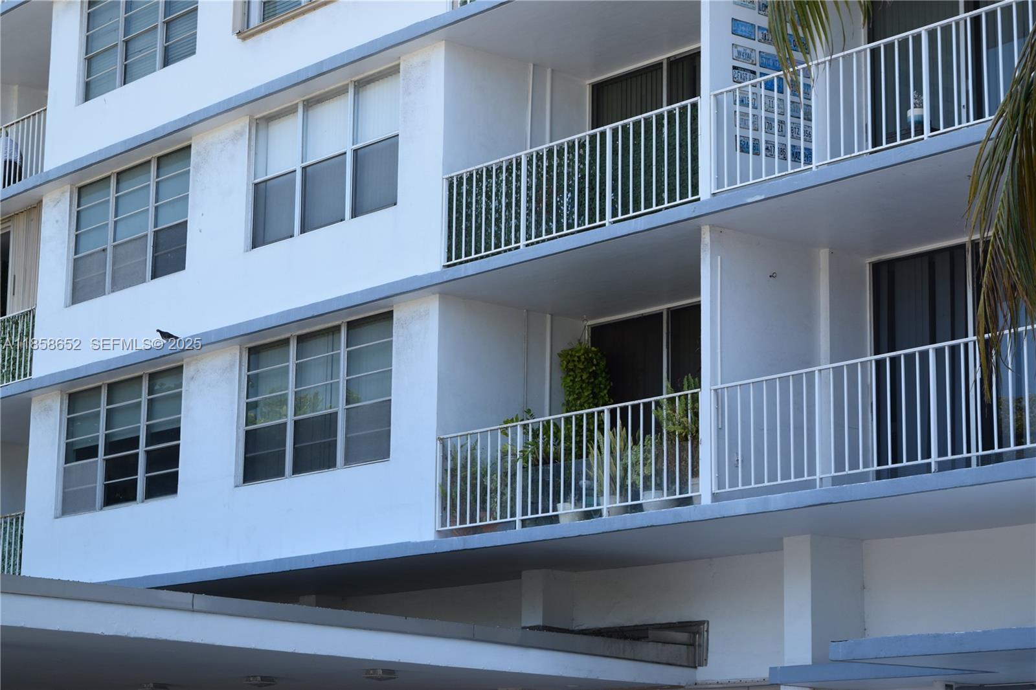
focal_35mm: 82
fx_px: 2374
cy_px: 345
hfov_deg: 24.6
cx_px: 518
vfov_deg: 16.5
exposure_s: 1/250
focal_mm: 55
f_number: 8
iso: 360
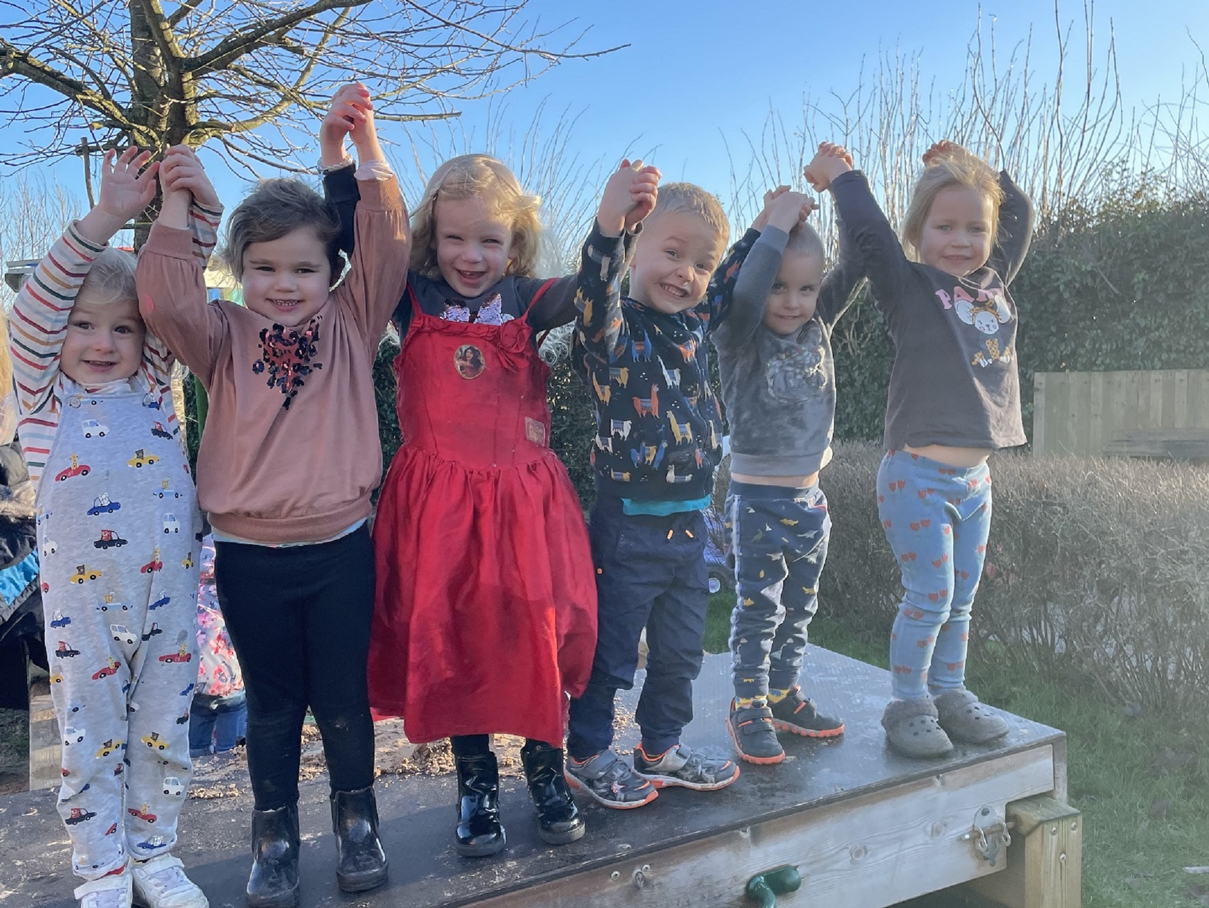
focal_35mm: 26
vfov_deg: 53.1
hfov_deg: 67.3
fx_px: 908
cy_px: 454
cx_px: 604
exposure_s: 1/749
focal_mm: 4.2
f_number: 1.6
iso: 32
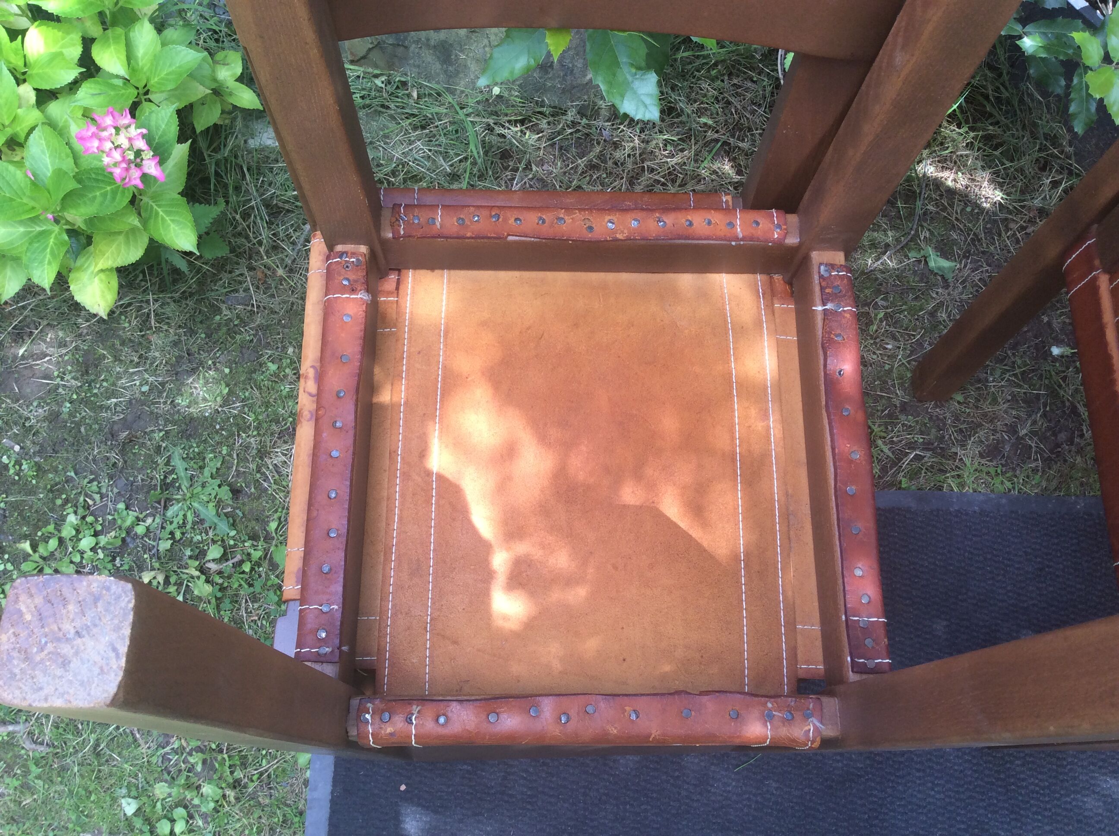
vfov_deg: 44.1
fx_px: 1033
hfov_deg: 56.9
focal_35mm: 32
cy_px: 418
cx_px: 560
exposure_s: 1/115
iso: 32
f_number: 2.4
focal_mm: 3.3
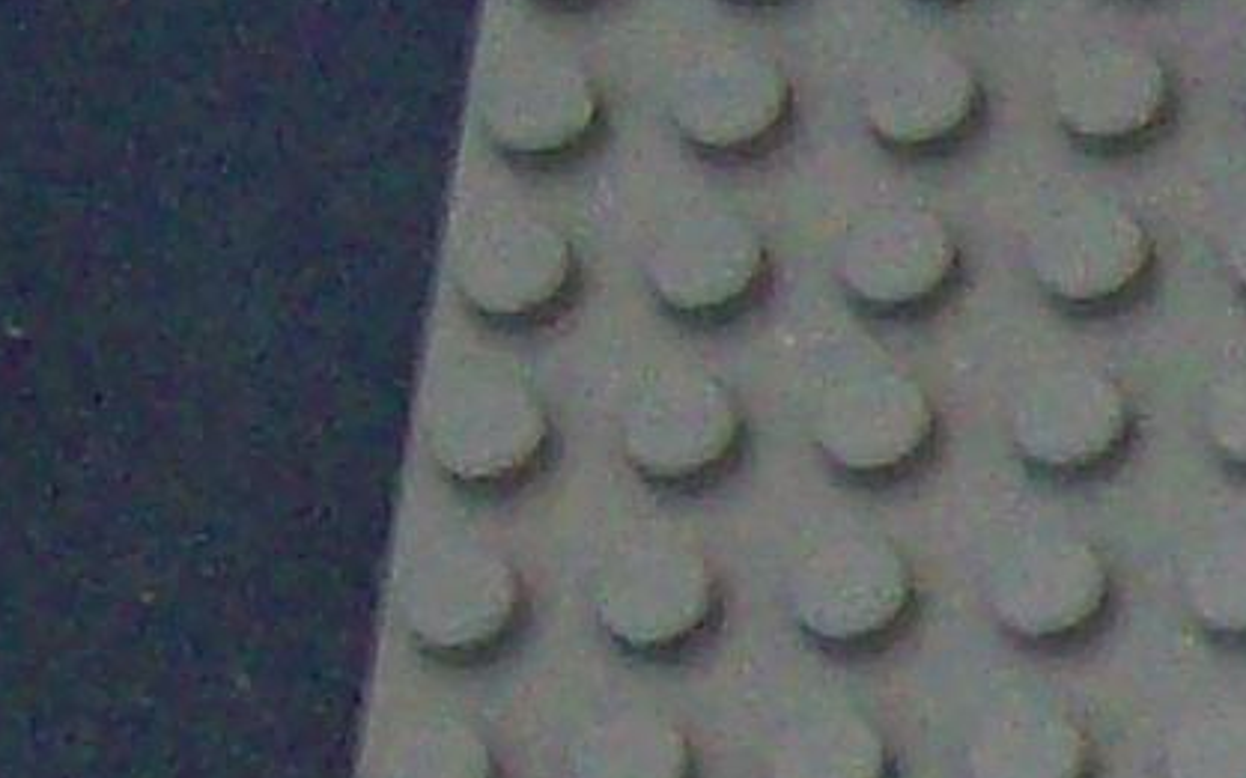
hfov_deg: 6.8
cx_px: 3637
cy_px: 1204
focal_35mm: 279
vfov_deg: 4.7
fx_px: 9472
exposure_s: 1/8
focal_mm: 6
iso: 200
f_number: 2.7
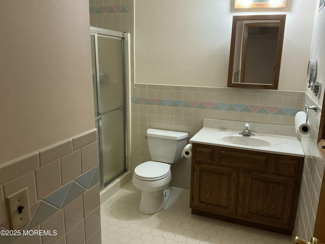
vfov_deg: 49.7
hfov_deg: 63.4
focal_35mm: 28
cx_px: 162
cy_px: 122
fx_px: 263
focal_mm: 3
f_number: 1.8
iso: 250
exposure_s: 1/40
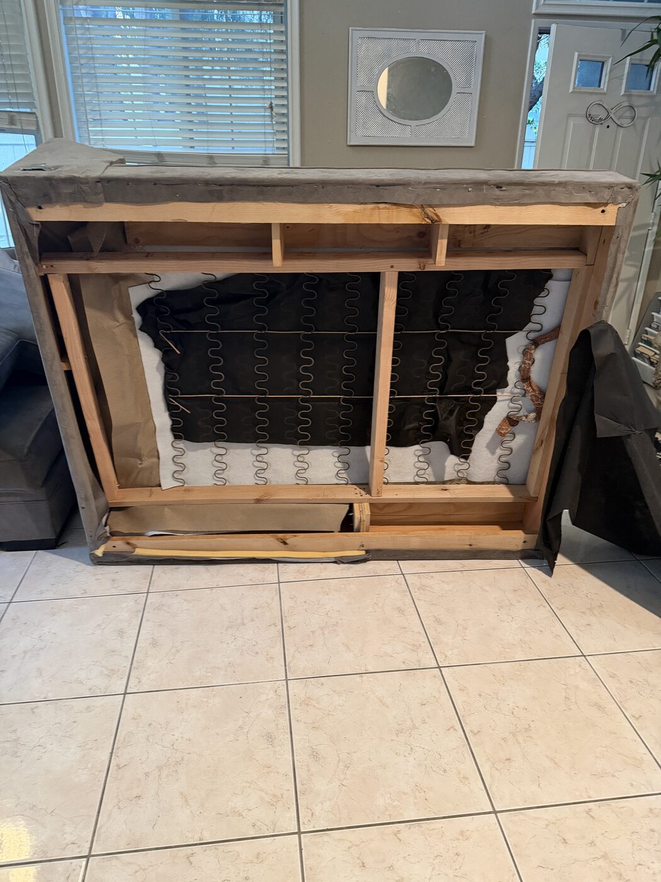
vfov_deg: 71.6
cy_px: 441
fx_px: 611
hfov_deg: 56.8
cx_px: 330
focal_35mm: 24
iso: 500
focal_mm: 6.76
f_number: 1.78
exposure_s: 1/60
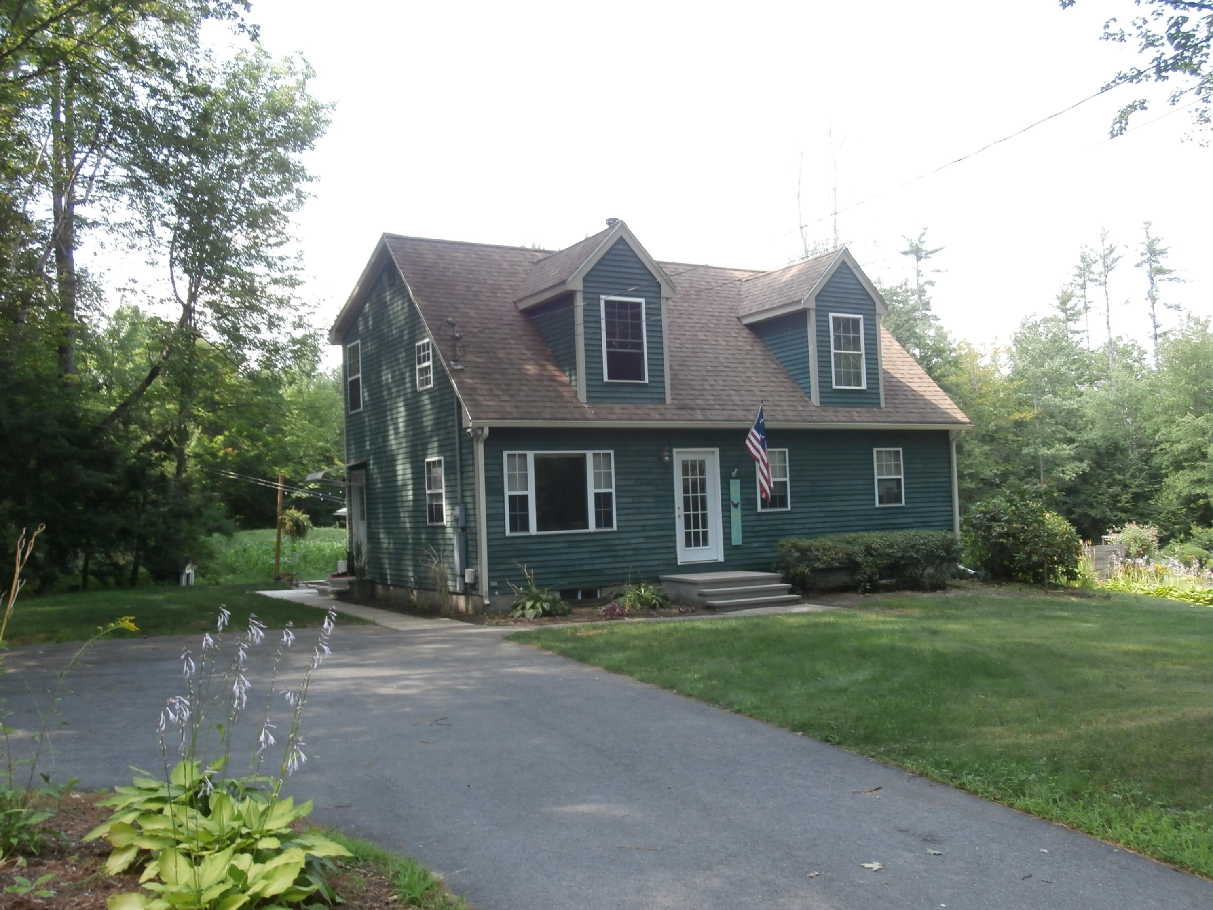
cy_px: 455
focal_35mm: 30
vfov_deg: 46.8
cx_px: 606
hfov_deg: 60.0
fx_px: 1051
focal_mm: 5.36
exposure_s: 1/100
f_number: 3.5
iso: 100
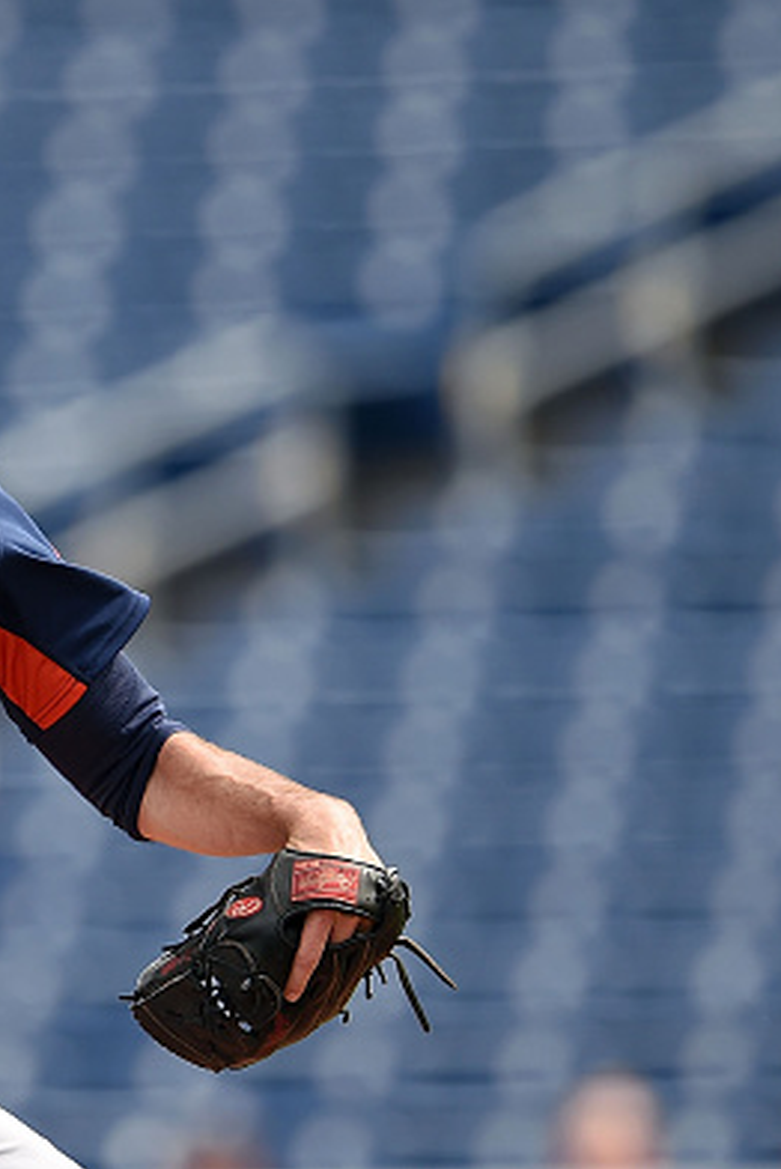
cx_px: -12
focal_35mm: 605
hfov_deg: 2.3
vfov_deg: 3.4
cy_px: 583
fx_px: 19652
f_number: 2.8
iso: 400
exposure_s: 1/4000
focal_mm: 400
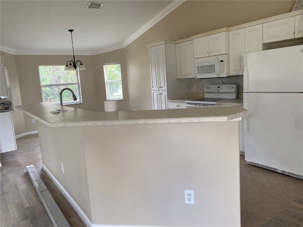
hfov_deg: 67.3
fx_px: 228
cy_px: 114
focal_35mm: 26
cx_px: 152
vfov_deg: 53.1
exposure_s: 1/107
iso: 125
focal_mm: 4.25
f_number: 1.8
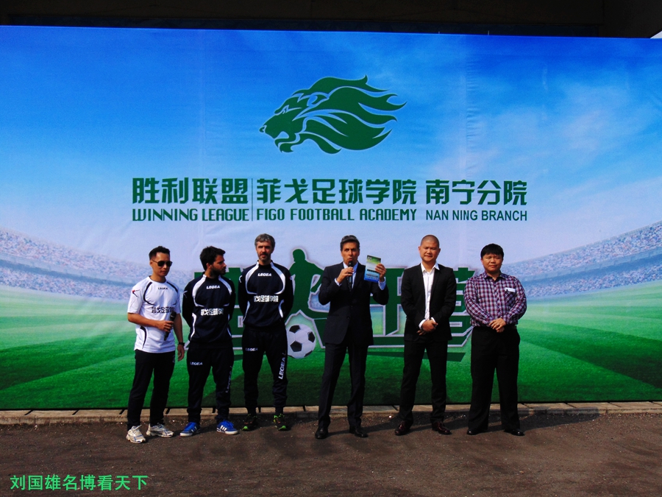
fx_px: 956
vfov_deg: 29.1
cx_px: 331
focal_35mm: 50
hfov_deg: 38.2
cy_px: 248
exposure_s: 1/500
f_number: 9
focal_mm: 9
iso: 80
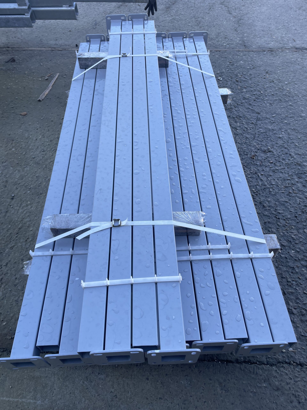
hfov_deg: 53.1
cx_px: 154
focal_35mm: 26
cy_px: 205
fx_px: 307
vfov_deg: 67.3
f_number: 1.6
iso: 32
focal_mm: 4.2
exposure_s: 1/318
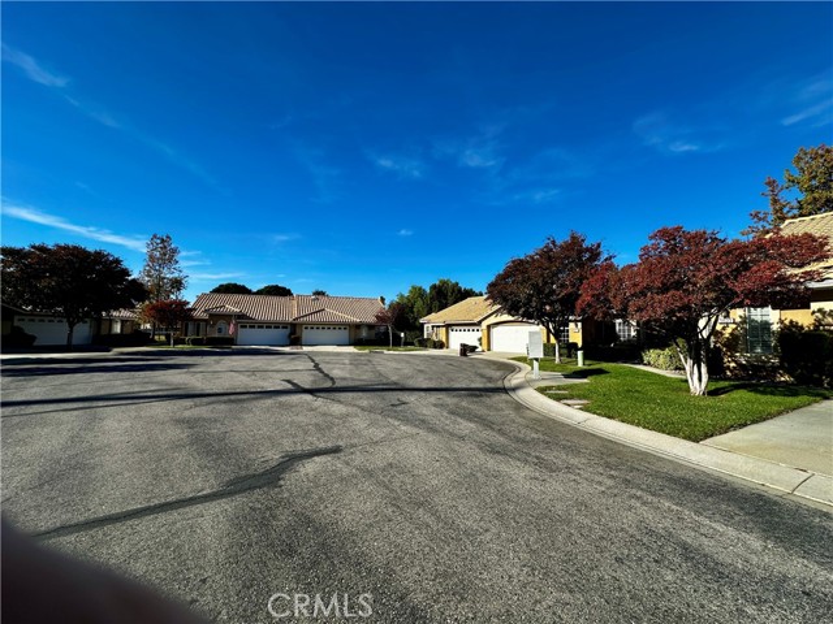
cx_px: 416
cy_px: 312
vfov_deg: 85.7
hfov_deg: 102.1
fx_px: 337
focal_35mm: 14
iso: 50
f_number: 2.2
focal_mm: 2.22
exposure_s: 1/1887
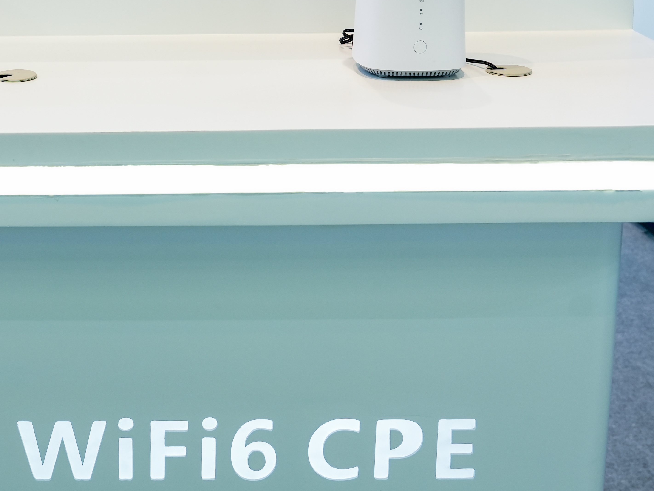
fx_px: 1341
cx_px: 52
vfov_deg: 20.2
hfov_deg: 26.4
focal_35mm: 71
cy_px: 23
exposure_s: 1/80
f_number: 5.6
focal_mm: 30
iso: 500
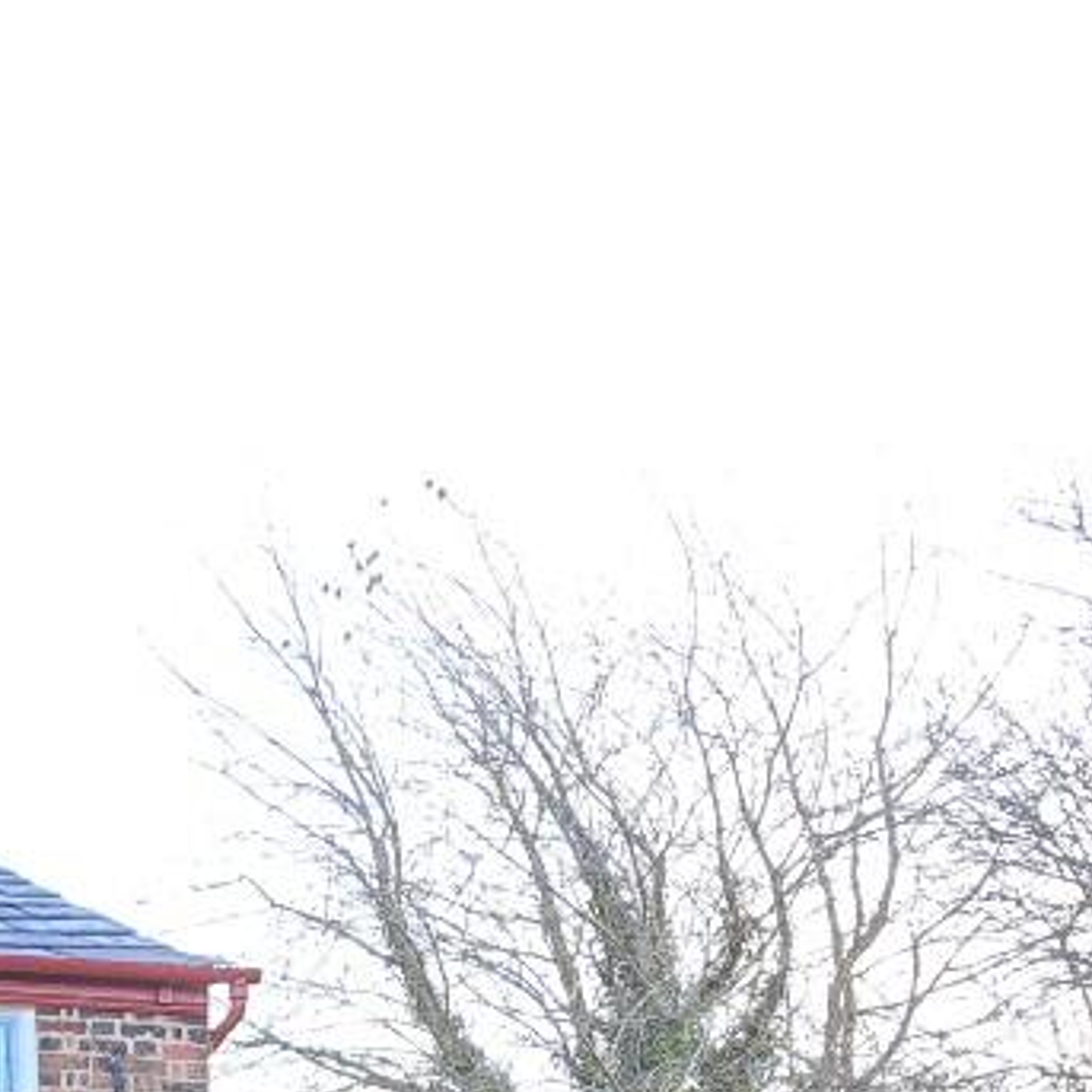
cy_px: 1207
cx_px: -118
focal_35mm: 66
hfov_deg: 24.3
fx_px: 2356
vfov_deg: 24.3
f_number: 1.8
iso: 32
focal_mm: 4.65
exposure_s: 1/50
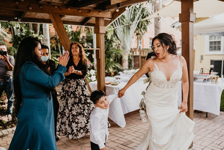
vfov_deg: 37.9
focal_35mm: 35
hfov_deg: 54.4
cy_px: 75
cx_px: 112
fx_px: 218
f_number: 2.2
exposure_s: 1/125
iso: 160
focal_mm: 35
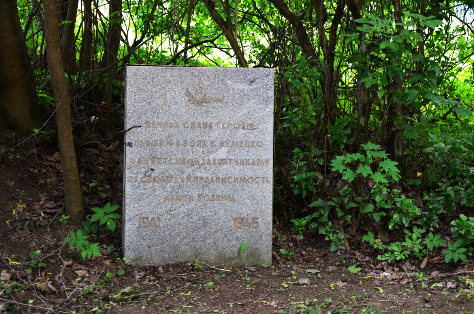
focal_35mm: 63
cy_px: 157
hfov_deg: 32.0
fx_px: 828
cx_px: 237
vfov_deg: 21.5
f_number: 4.8
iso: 320
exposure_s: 1/15
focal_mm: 42
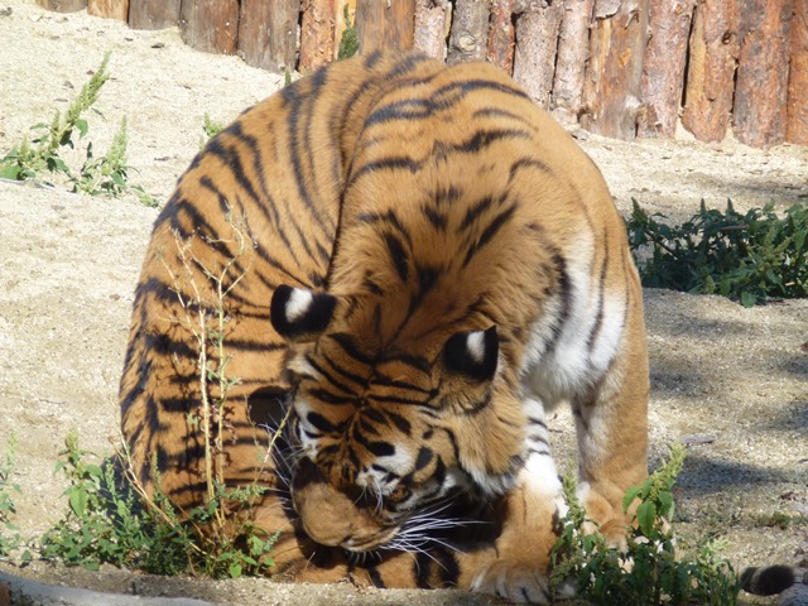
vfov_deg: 4.0
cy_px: 303
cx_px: 404
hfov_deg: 5.3
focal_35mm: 374
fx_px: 8730
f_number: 5.9
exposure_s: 1/250
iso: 100
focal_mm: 67
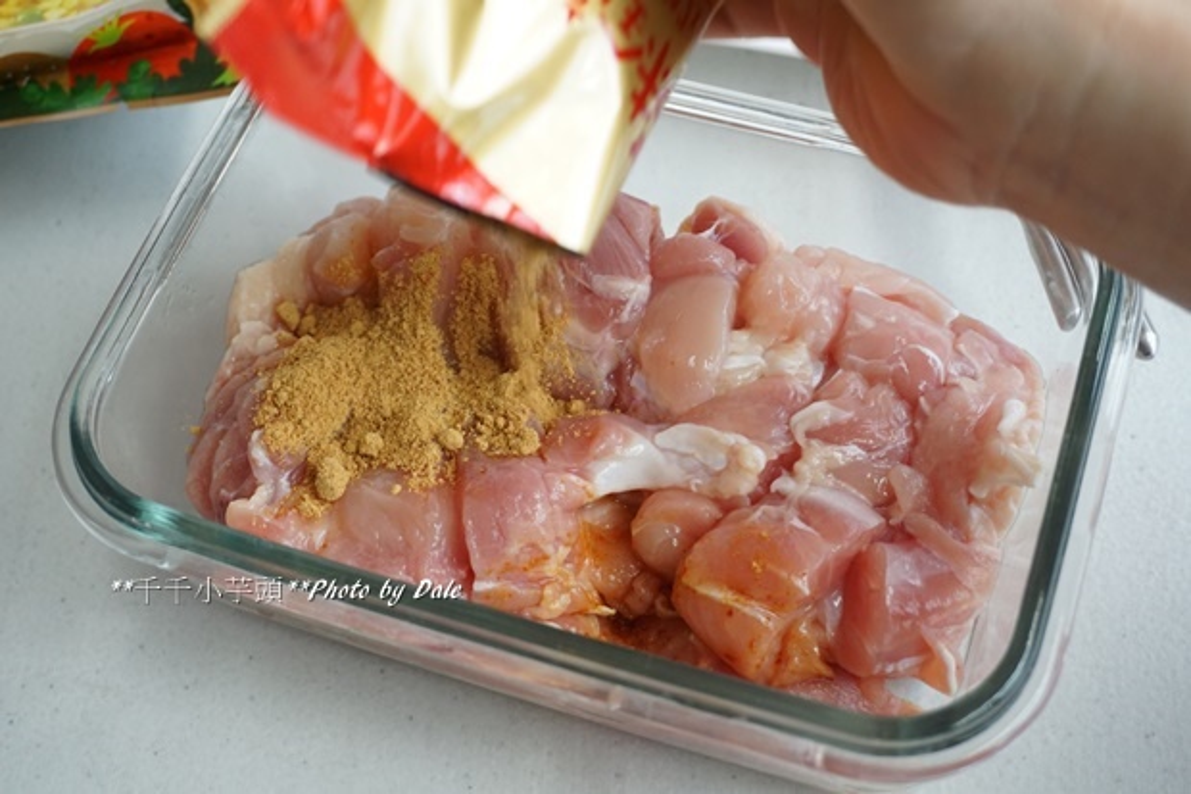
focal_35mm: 50
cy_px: 397
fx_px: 1637
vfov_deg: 27.2
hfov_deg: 40.0
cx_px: 596
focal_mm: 33
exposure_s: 1/60
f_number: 5
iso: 800
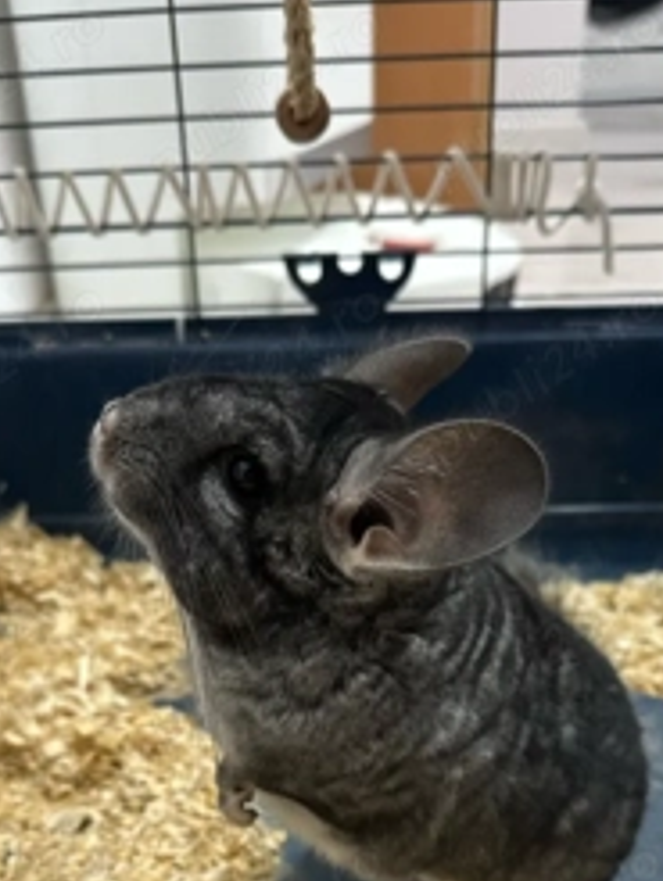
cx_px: 337
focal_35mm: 39
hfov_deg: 36.9
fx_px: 994
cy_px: 698
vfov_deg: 45.5
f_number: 1.78
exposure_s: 1/50
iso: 200
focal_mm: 6.86
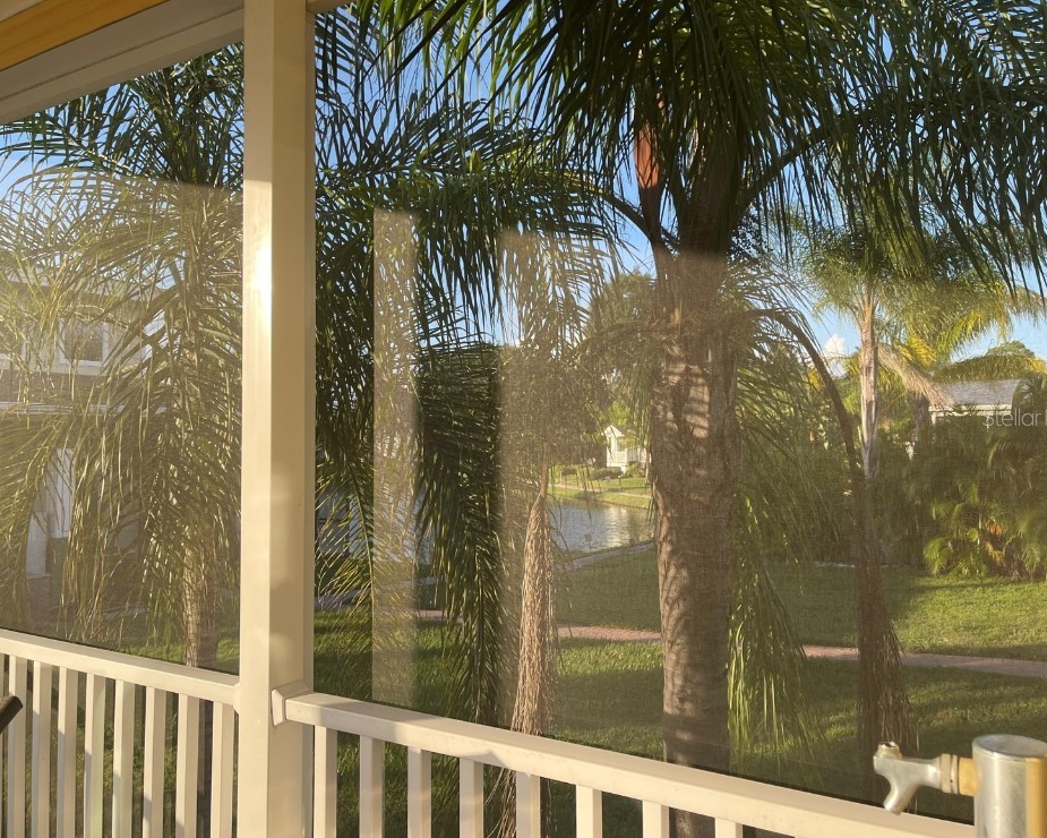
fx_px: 837
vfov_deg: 53.2
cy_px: 417
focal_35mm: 27
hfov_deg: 64.1
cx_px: 509
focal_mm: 5.1
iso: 32
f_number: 1.6
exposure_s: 1/649
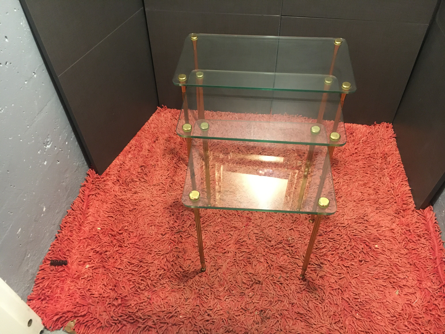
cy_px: 167
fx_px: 373
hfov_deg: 61.7
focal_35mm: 29
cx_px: 222
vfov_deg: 48.2
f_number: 2.2
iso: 500
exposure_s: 1/17
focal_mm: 4.15
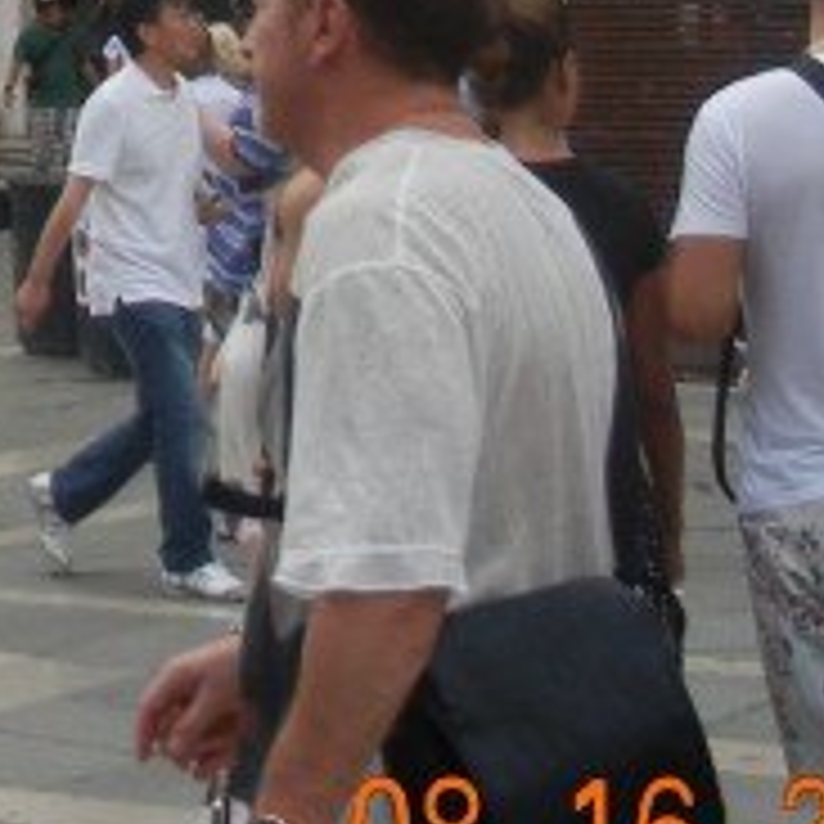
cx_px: -540
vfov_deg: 11.2
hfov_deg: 11.2
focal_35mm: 148
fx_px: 3986
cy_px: -536
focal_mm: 5.4
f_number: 3.5
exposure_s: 1/292
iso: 160
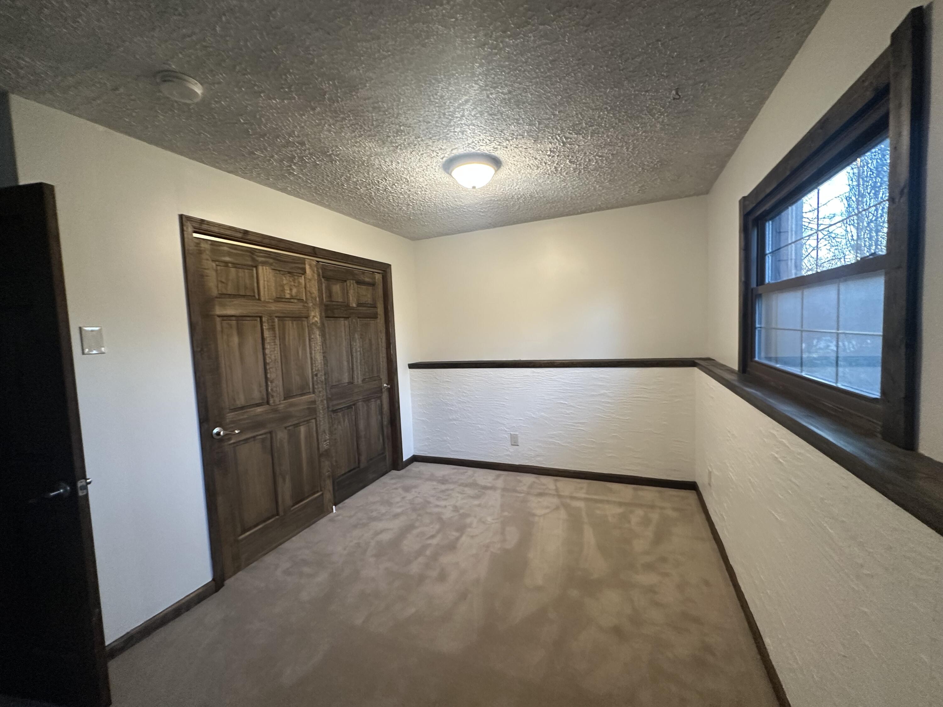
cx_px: 472
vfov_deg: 85.7
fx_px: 381
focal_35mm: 14
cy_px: 354
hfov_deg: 102.1
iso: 320
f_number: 2.2
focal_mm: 2.22
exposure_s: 1/60
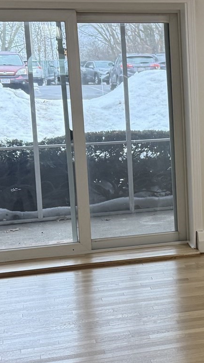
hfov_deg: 16.6
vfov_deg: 30.2
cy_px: 183
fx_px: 674
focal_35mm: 70
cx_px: 234
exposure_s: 1/167
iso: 200
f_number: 1.78
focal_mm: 6.76
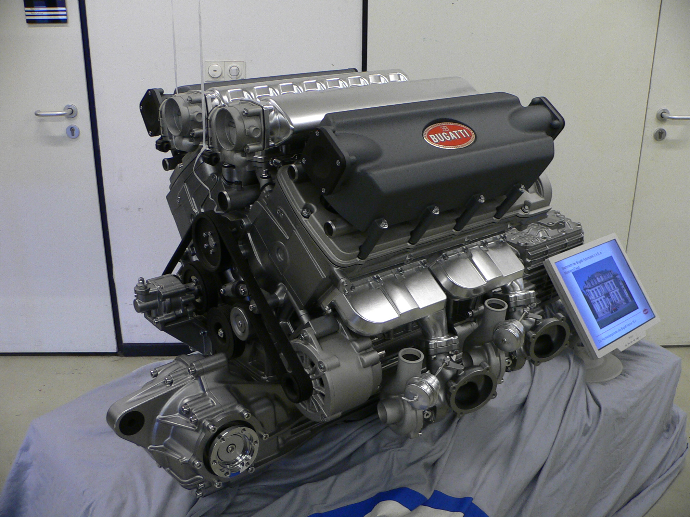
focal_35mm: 35
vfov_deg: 40.7
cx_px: 345
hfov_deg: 52.6
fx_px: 698
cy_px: 258
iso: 100
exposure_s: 1/15
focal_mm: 4.6
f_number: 2.8
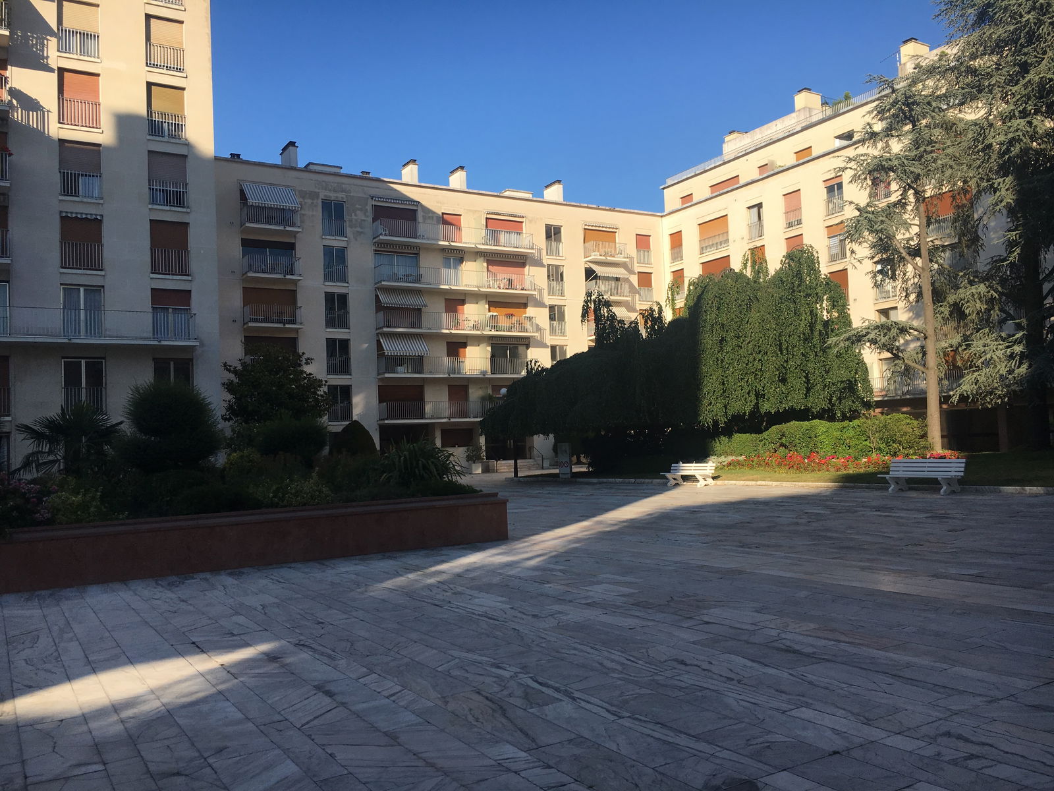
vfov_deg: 48.2
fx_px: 883
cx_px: 527
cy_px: 396
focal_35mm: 29
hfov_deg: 61.7
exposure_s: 1/1399
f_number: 2.2
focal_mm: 4.15
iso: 25
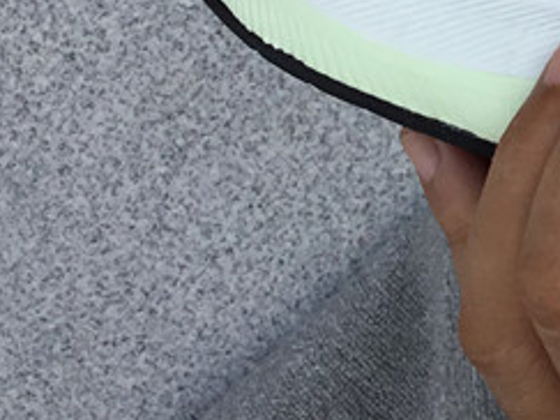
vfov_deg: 12.6
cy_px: -73
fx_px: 1859
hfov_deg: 16.1
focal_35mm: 115
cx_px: 749
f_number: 2.4
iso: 25
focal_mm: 3.3
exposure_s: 1/586
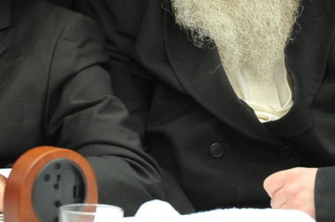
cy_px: -40
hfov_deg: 2.8
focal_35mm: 730
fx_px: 6784
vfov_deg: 1.9
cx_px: -44
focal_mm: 200
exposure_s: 1/100
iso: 1250
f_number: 3.5
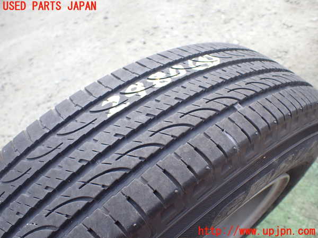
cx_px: 159
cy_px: 119
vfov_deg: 46.8
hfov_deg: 60.0
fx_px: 276
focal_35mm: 30
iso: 100
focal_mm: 5.4
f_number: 2.3
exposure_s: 1/250
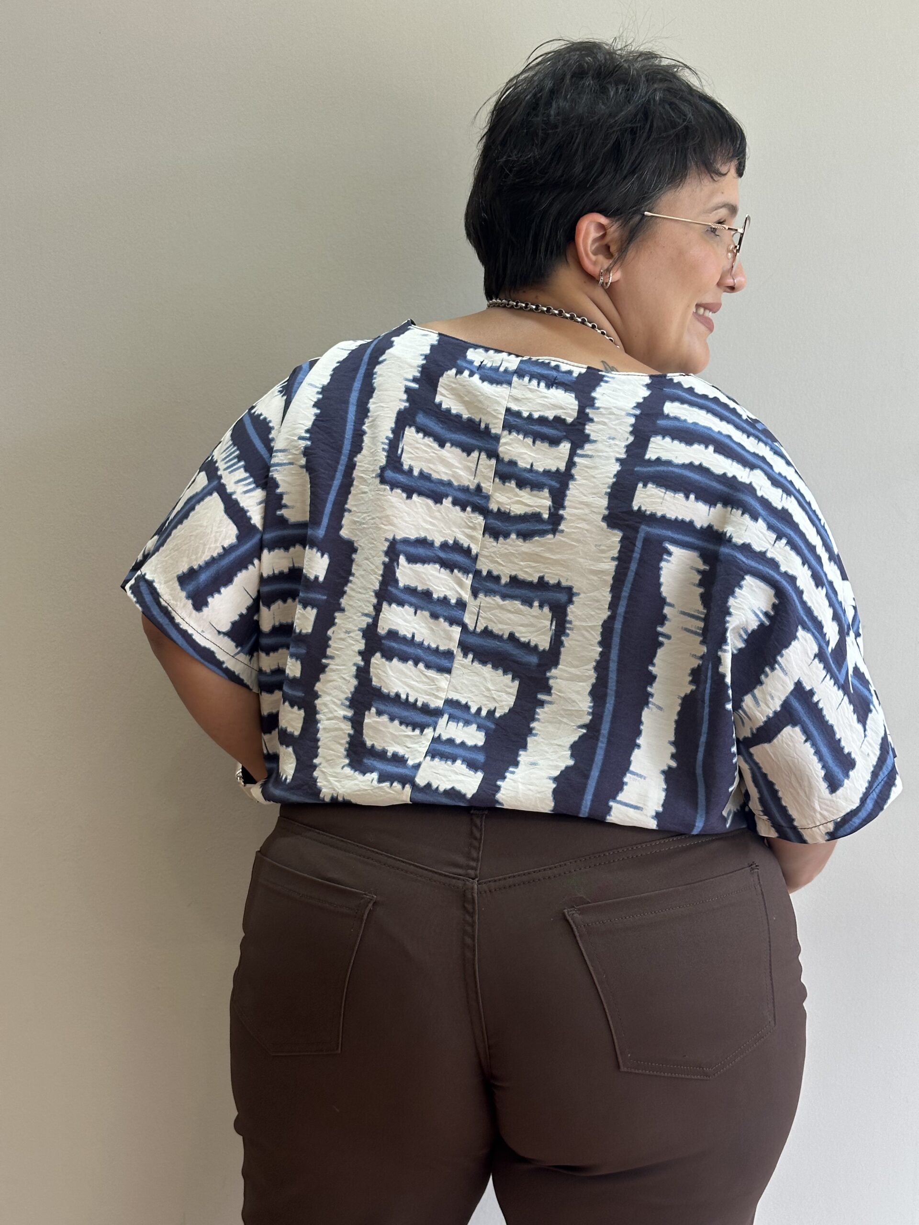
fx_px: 1699
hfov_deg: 30.3
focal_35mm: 48
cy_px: 612
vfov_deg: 39.7
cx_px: 460
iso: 64
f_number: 1.78
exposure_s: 1/151
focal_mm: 6.86
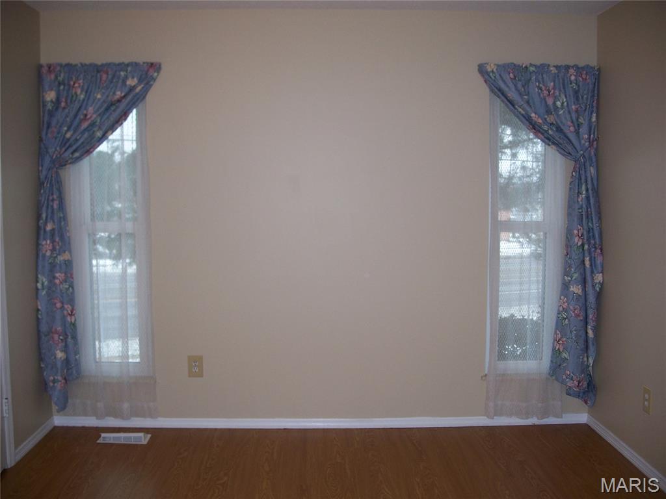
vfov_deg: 38.7
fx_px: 712
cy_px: 250
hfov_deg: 50.1
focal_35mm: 37
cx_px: 333
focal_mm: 7.8
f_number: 2.8
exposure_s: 1/60
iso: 125
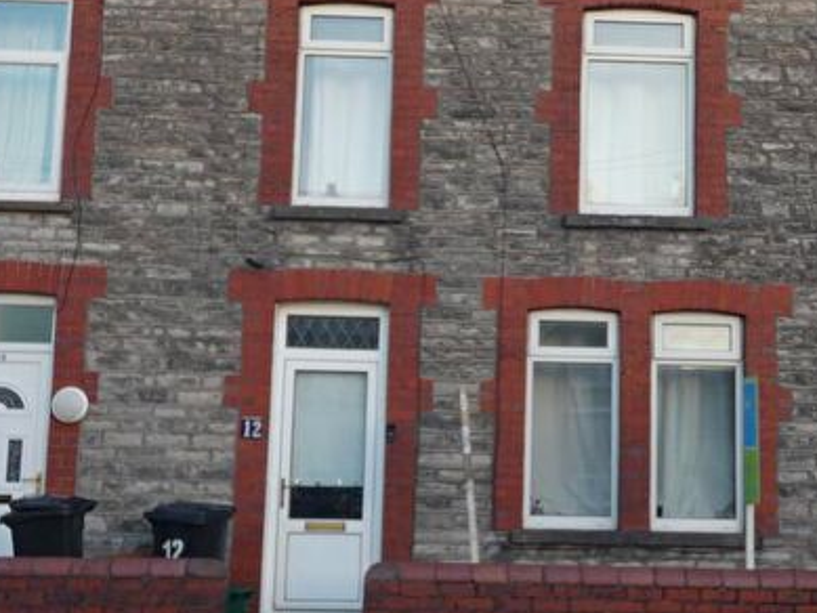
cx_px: 540
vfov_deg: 23.3
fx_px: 1487
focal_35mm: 63
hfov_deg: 30.5
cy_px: 257
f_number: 3.4
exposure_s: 1/100
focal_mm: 6.2
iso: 80
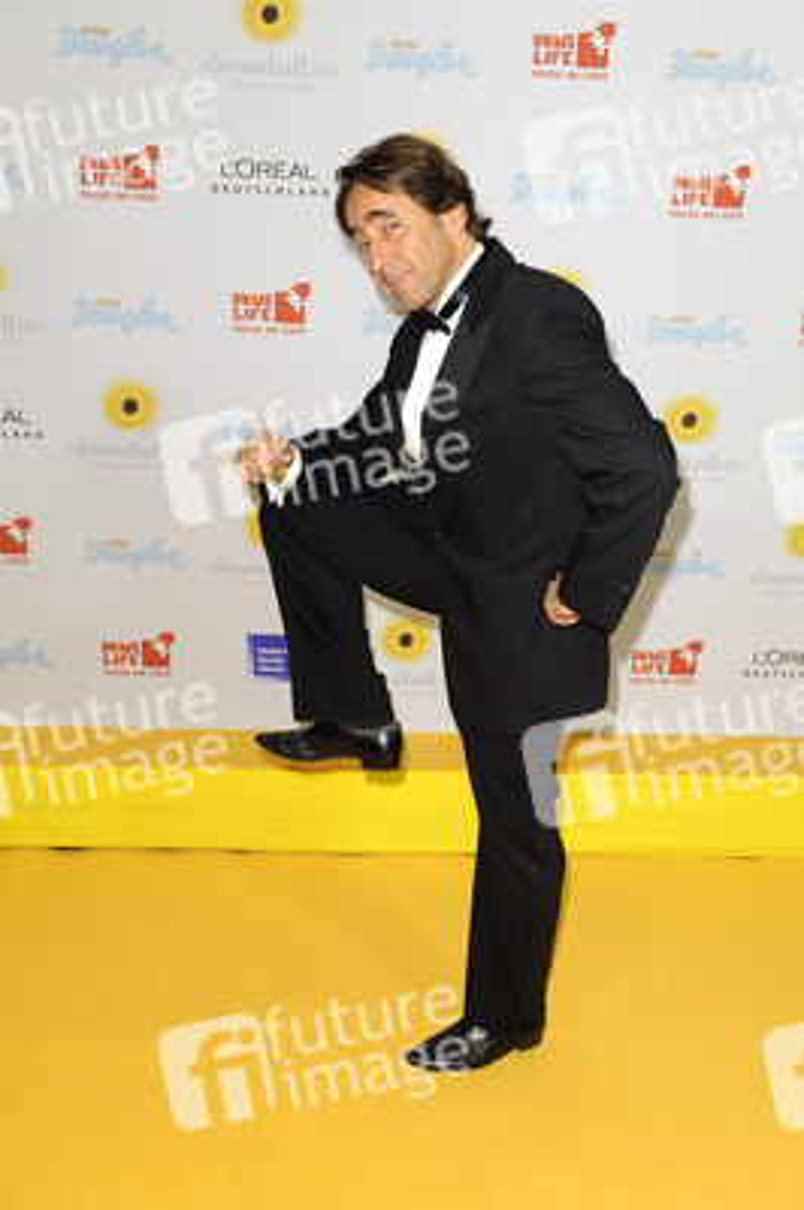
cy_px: 605
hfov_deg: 36.8
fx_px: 1208
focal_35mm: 36
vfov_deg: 53.2
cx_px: 402
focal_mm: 36
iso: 800
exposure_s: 1/125
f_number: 5.6
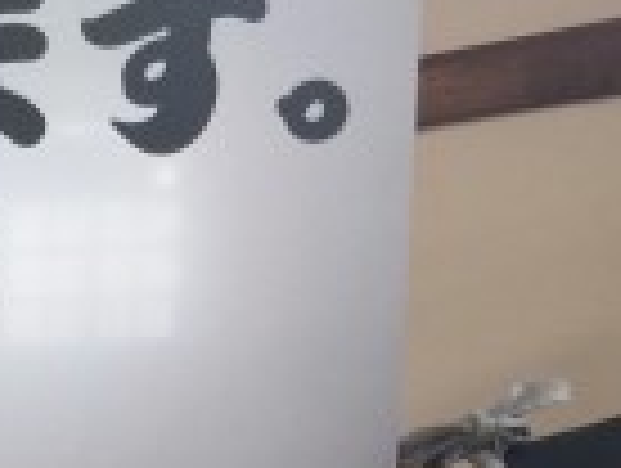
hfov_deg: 13.1
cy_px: 846
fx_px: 2264
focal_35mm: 126
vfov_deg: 11.0
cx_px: -688
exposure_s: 1/15
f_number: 2.2
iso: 50
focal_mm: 4.15
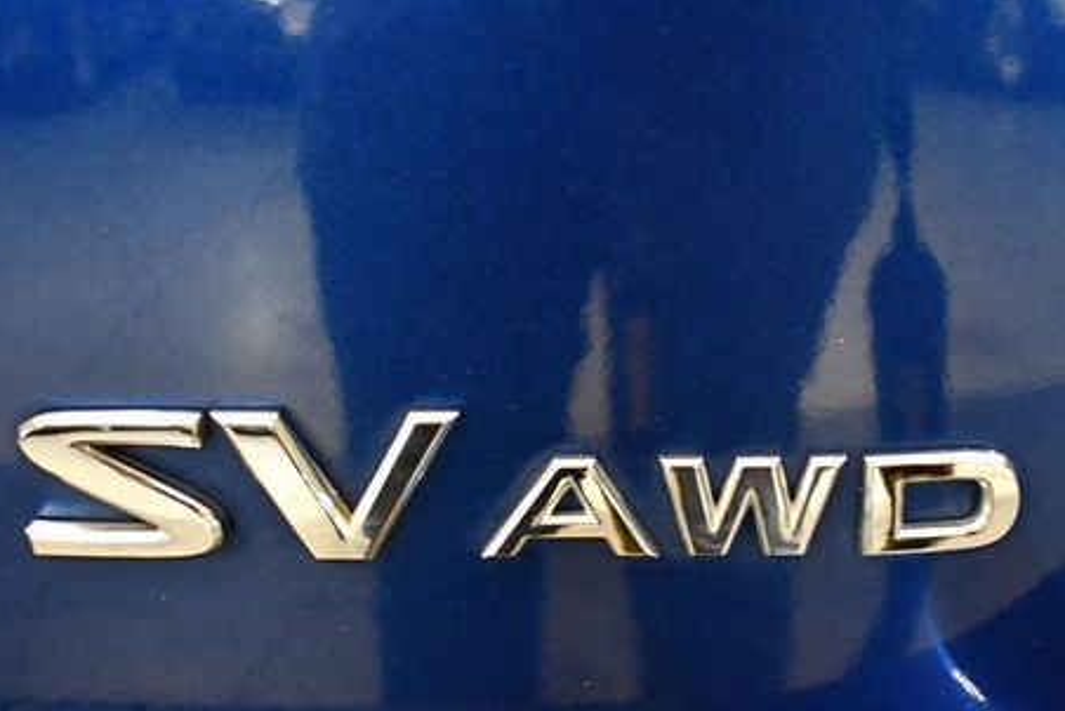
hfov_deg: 38.8
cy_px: 501
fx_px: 1510
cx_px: 617
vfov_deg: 26.3
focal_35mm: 51
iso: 3200
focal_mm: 18
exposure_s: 1/80
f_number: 3.5
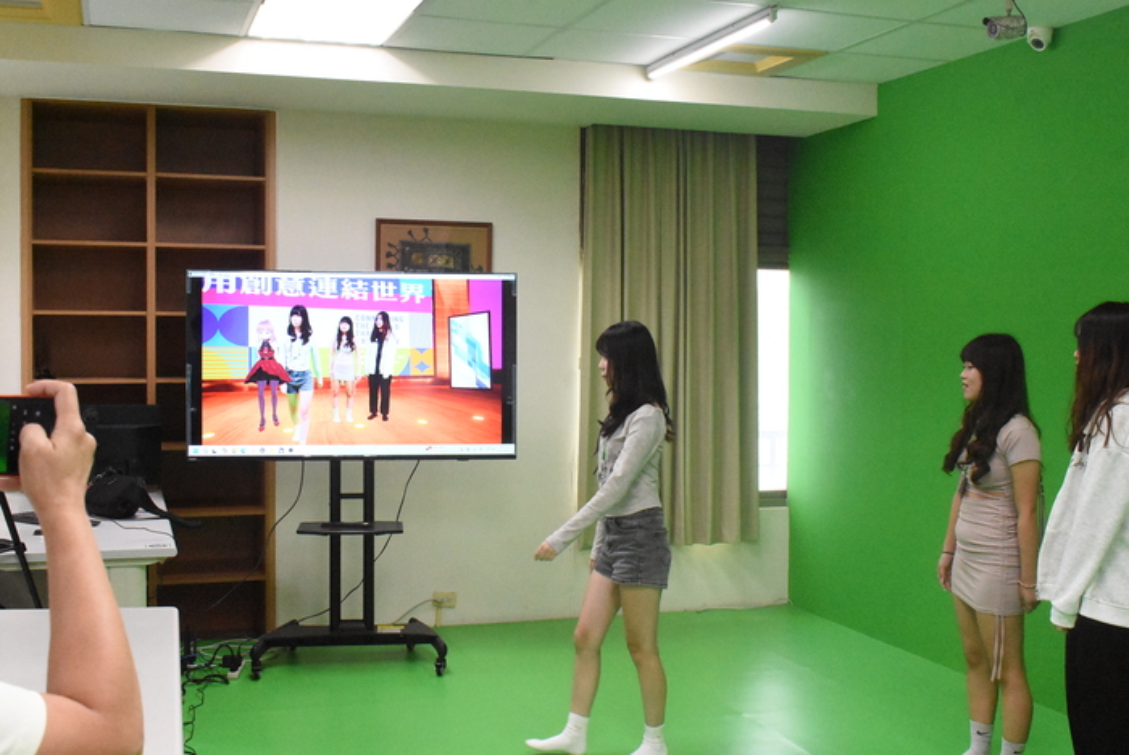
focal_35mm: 42
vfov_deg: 32.0
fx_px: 1318
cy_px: 378
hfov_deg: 46.4
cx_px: 564
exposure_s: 1/200
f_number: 10
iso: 10000
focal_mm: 28
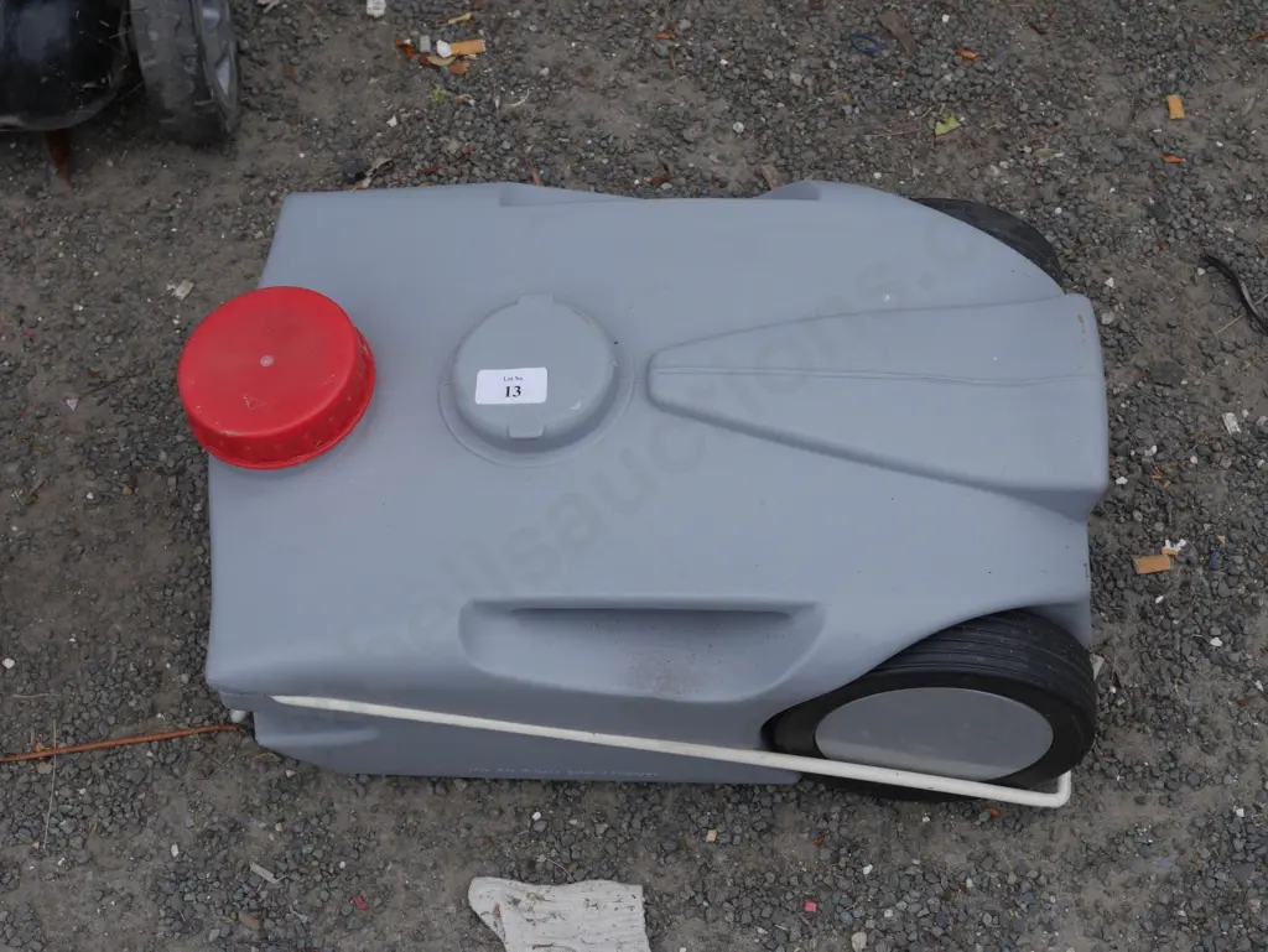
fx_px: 1979
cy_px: 476
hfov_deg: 35.5
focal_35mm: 54
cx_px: 634
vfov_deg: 27.1
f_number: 8
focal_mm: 27
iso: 200
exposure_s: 1/250
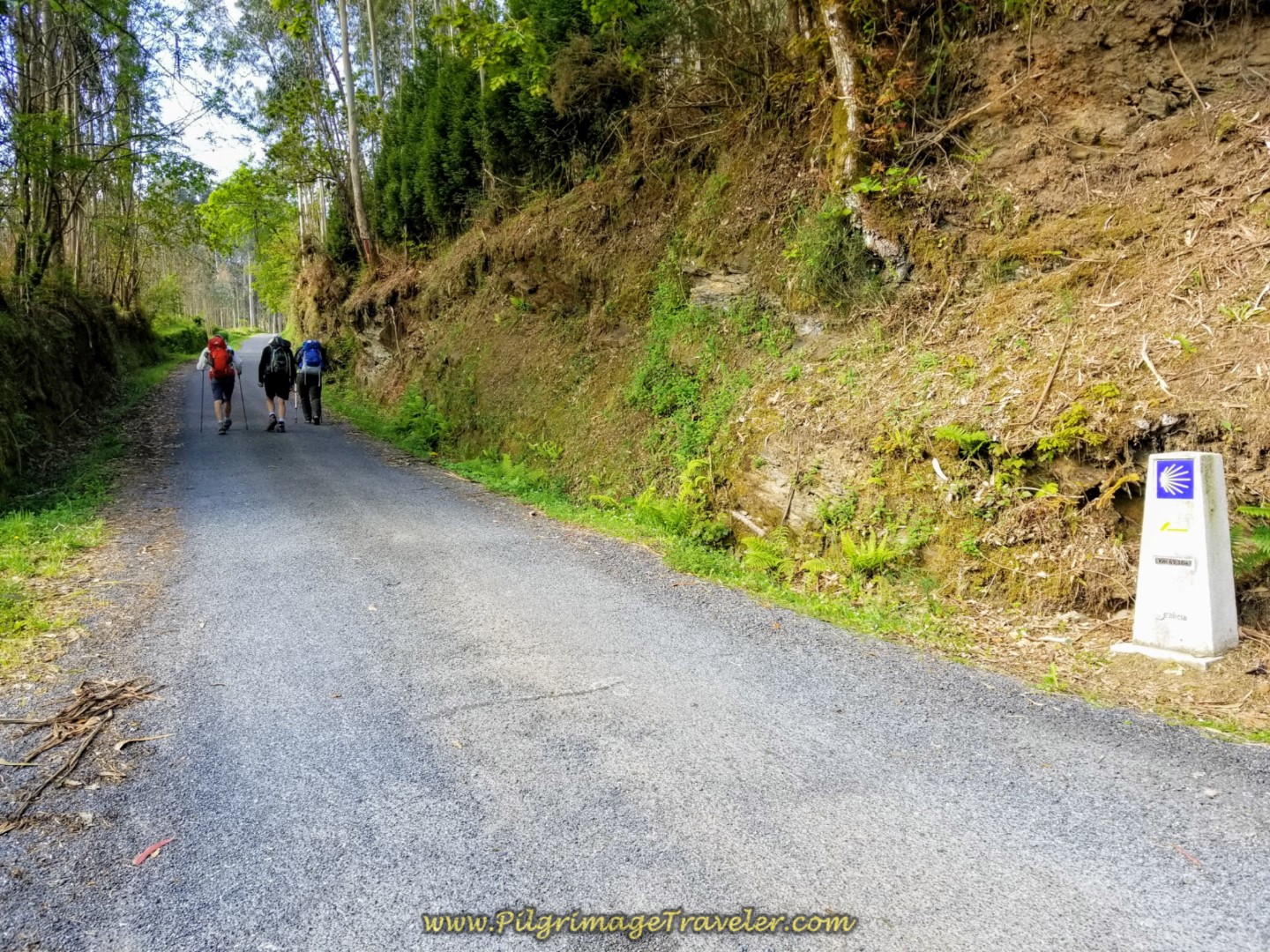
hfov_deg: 67.3
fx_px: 954
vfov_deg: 53.1
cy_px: 476
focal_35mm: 26
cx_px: 635
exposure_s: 1/226
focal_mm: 4.3
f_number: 1.7
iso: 50
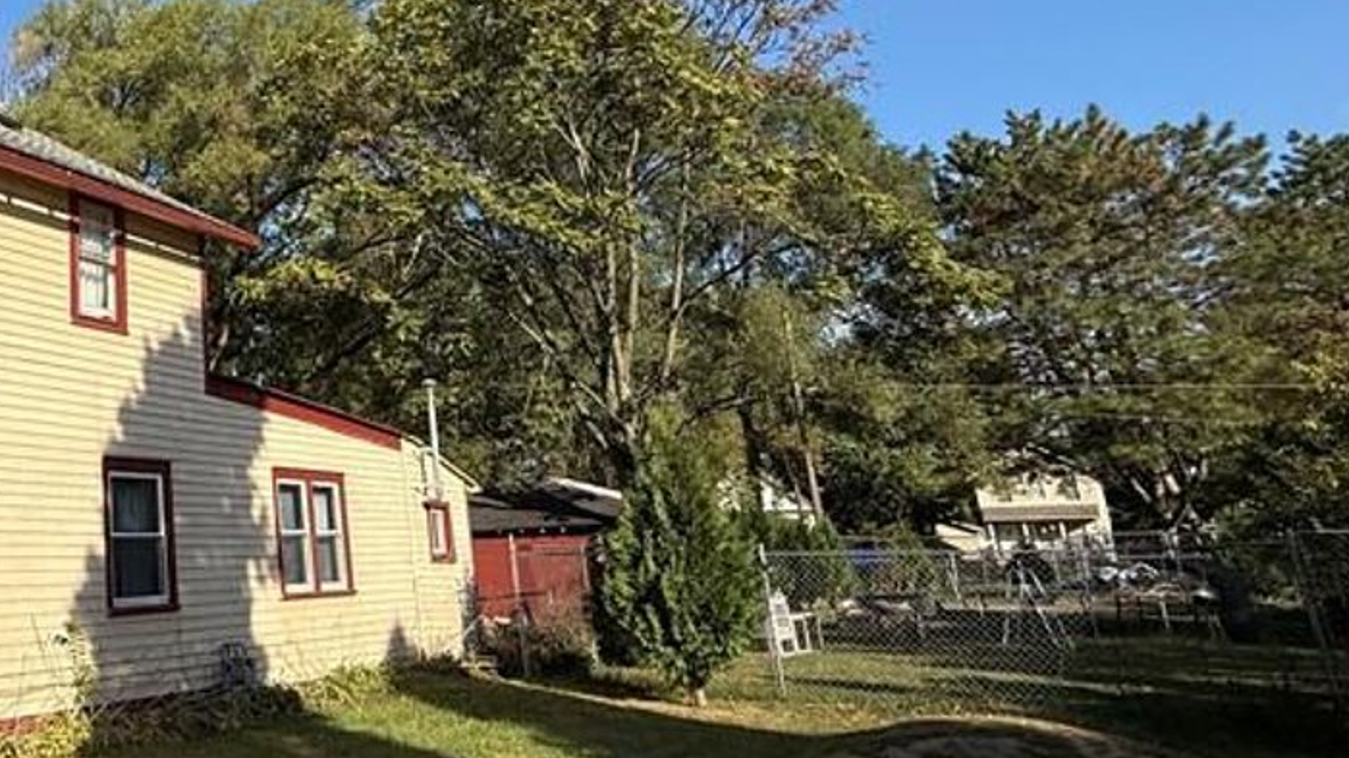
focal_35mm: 33
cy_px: 238
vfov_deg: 35.2
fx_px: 1180
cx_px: 43
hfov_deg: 50.0
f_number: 2.2
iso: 50
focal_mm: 2.22
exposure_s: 1/2506
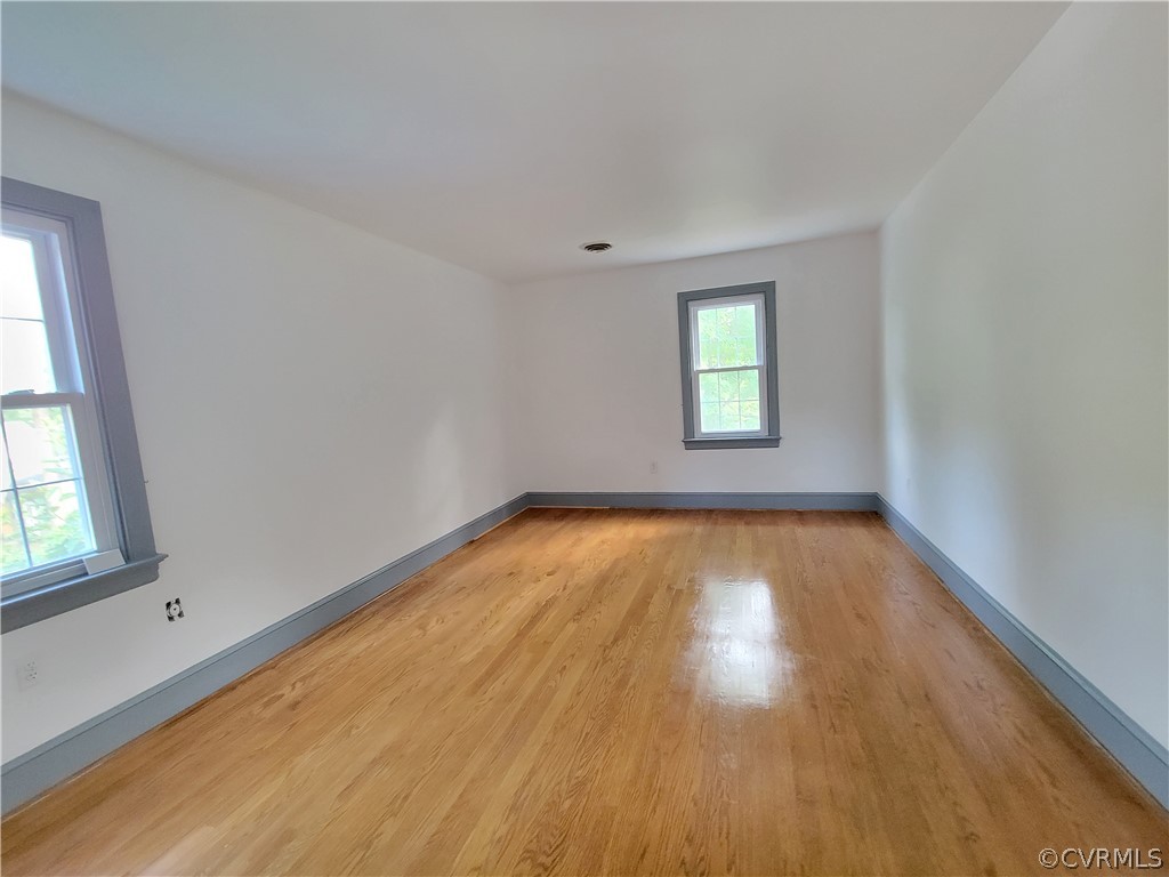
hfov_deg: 106.2
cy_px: 438
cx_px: 584
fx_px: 439
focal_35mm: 13
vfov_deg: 89.9
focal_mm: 2.2
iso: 1250
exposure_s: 1/24
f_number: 2.2
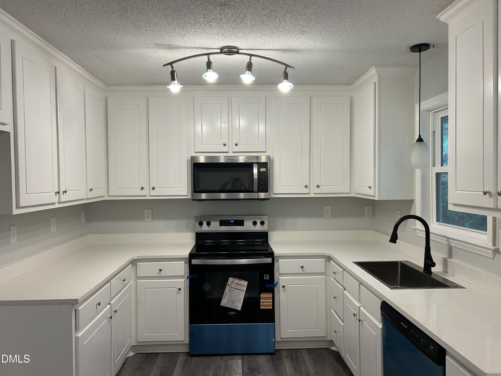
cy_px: 188
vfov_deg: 53.1
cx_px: 250
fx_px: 376
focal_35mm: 26
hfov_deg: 67.3
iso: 80
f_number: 1.5
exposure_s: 1/120
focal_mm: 5.7
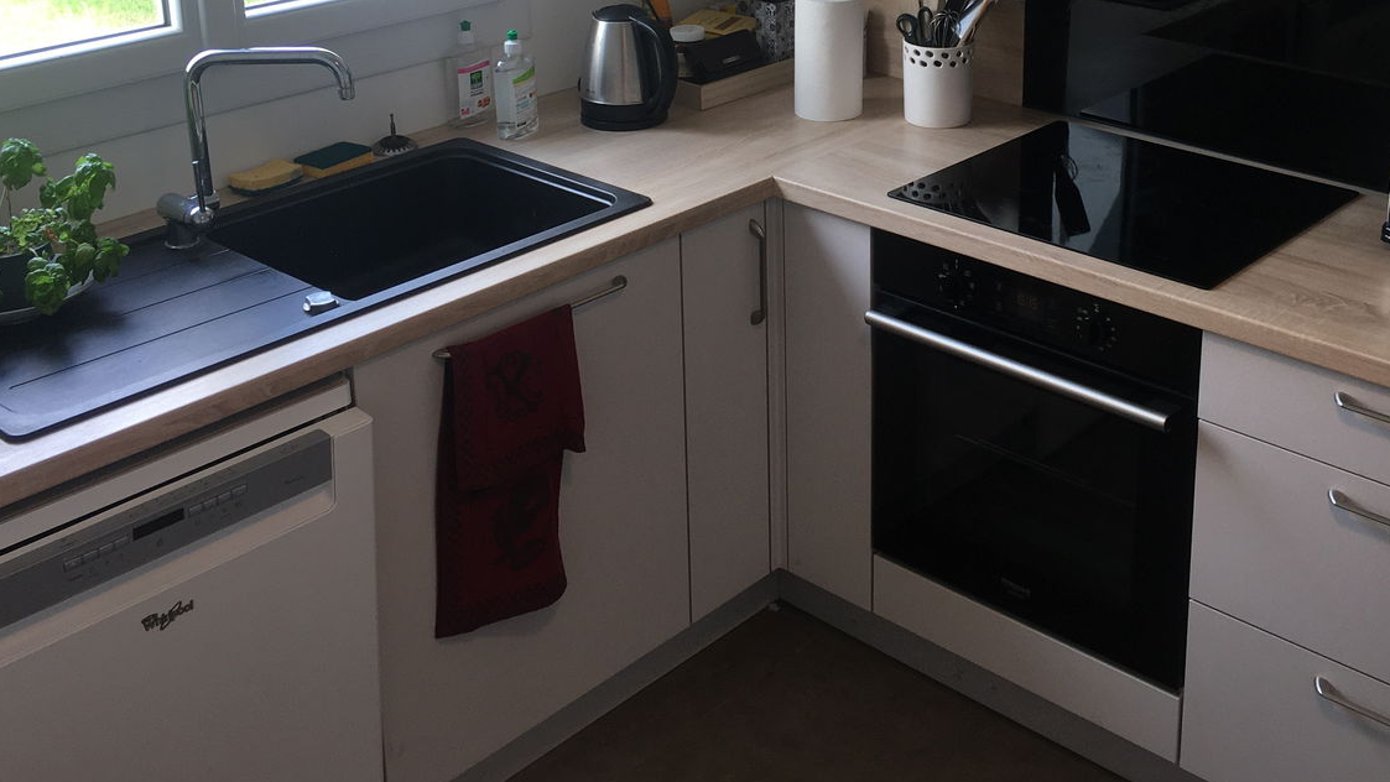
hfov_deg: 45.0
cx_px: 894
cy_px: 58
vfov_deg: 25.6
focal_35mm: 45
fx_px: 1659
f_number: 2.2
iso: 25
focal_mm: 4.15
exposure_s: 1/60
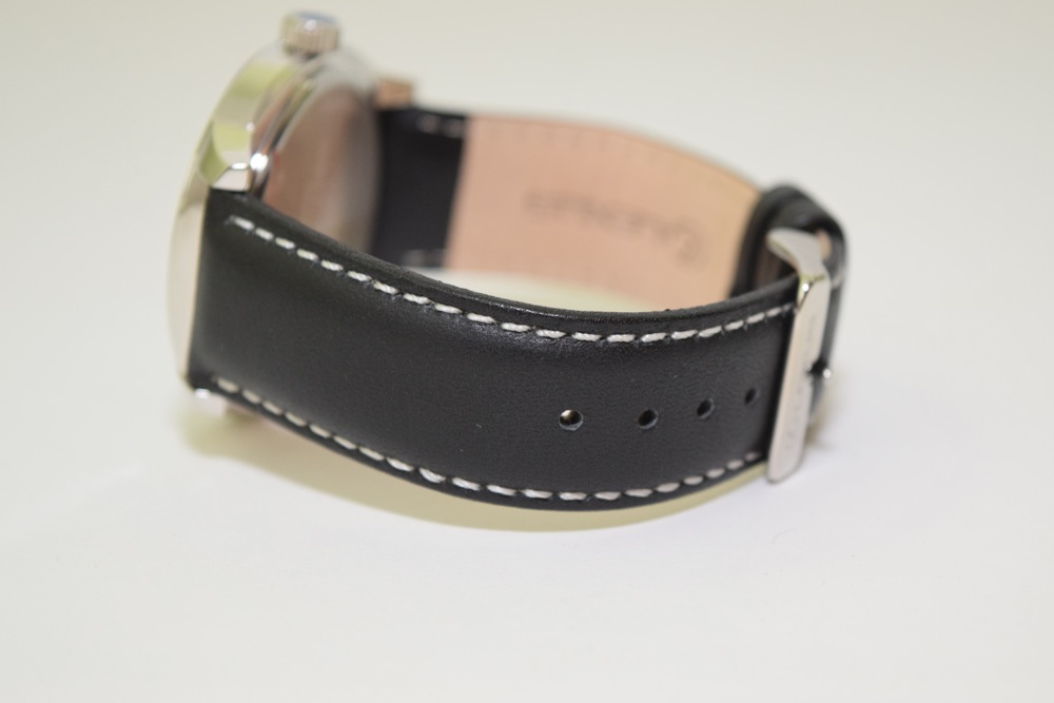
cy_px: 352
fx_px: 2416
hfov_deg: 24.6
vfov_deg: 16.6
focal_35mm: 82
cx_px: 527
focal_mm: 55
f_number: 5.6
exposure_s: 1/60
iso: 1100
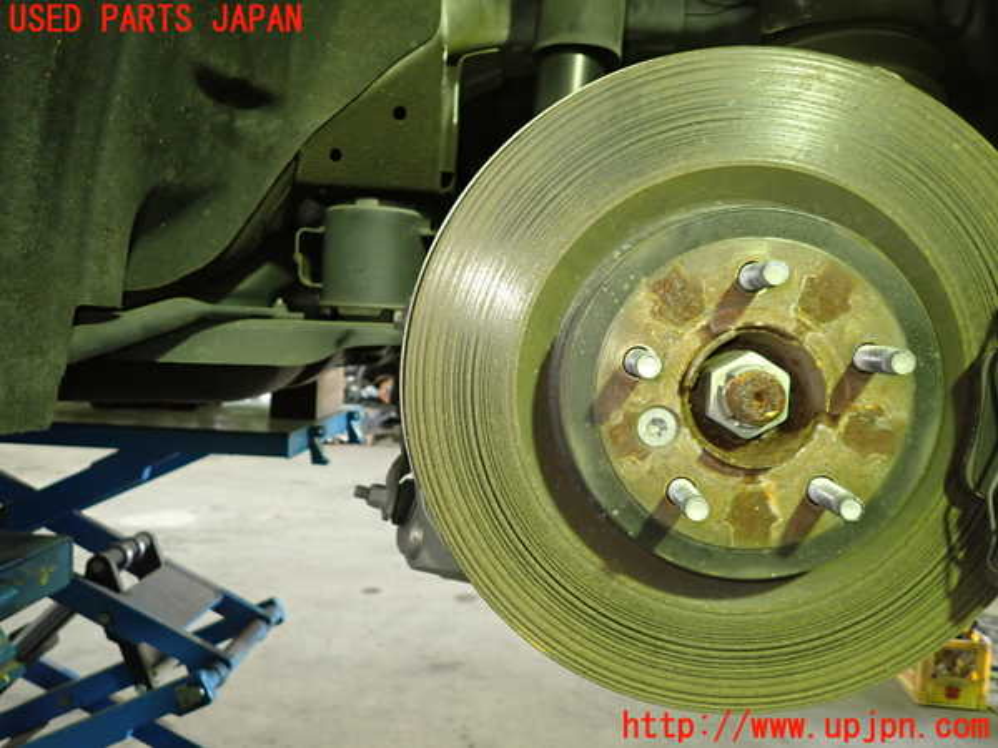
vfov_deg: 54.9
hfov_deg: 69.4
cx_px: 499
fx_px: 721
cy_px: 374
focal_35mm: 25
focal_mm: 4.5
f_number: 2
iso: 400
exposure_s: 1/30
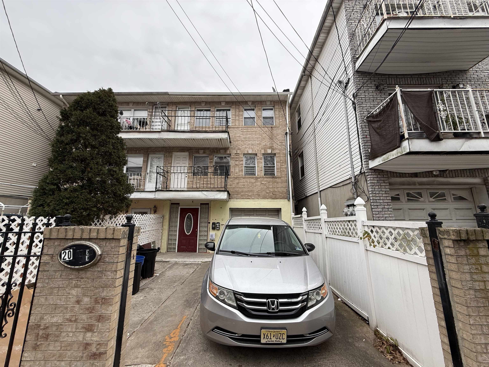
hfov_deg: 102.1
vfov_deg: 85.7
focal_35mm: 14
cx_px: 244
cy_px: 184
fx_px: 198
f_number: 2.2
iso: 50
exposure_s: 1/256
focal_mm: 2.22
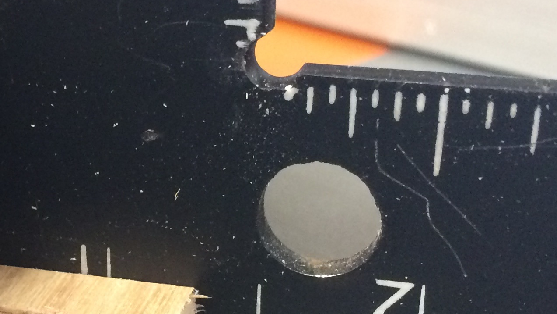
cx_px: 77
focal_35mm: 81
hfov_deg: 25.5
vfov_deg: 14.8
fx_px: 1196
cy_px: 264
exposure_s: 1/30
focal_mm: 4.15
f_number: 2.2
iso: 200
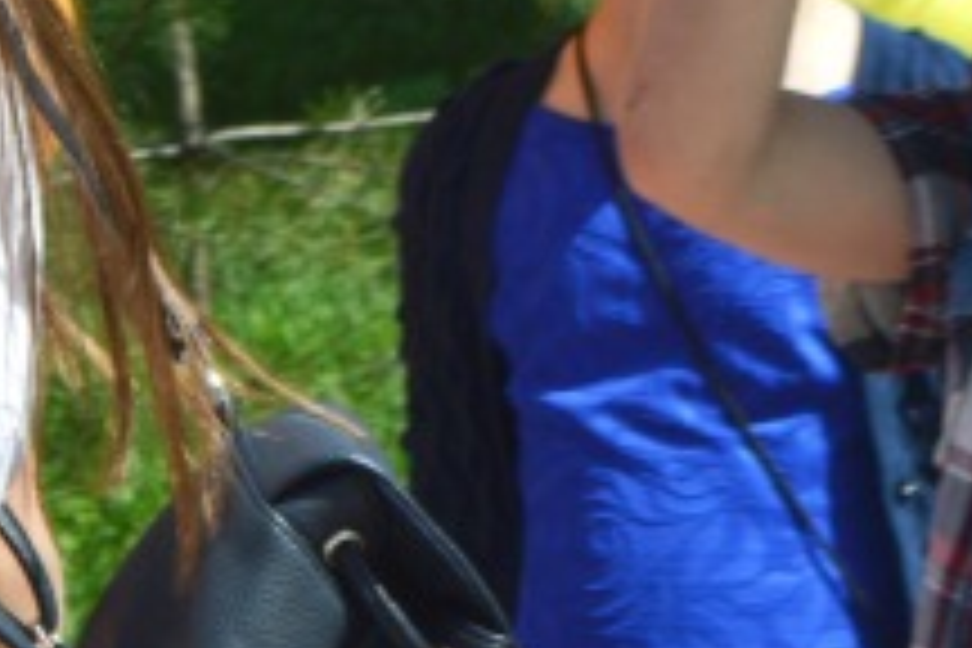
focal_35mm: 390
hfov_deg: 5.2
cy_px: -74
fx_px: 10539
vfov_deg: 3.5
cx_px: -864
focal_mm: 55
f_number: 8
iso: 100
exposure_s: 1/250
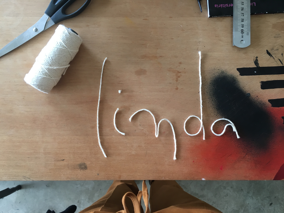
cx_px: 142
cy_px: 106
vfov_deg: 48.2
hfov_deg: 61.7
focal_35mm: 29
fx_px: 238
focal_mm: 4.15
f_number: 2.2
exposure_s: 1/30
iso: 64
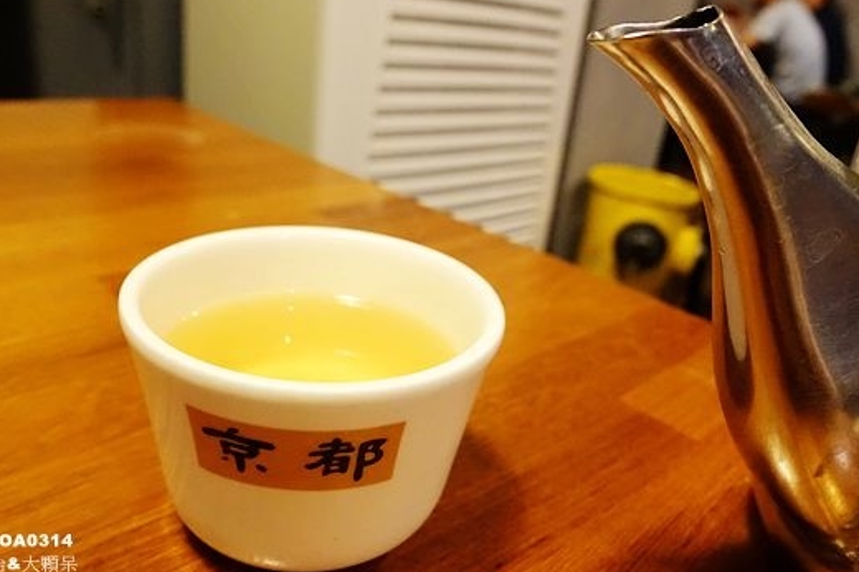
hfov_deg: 61.9
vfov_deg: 43.6
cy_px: 282
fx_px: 715
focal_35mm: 30
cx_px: 448
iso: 3200
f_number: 4
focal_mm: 8.8
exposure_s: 1/80
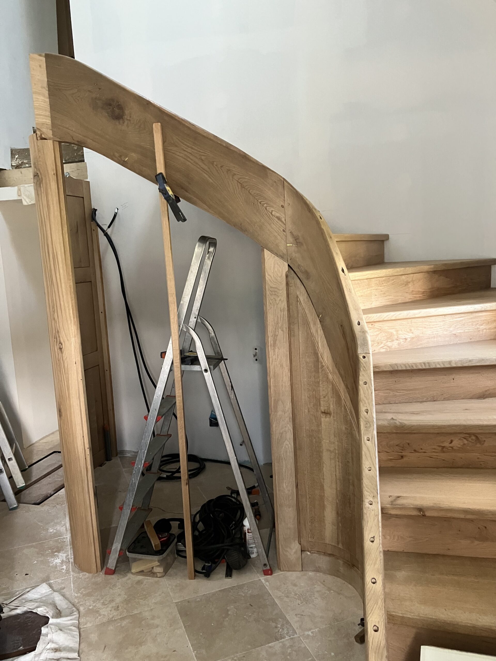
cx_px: 248
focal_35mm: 28
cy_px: 330
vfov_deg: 63.4
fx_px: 535
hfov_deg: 49.7
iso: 320
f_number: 1.8
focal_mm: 3.99
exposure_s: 1/60
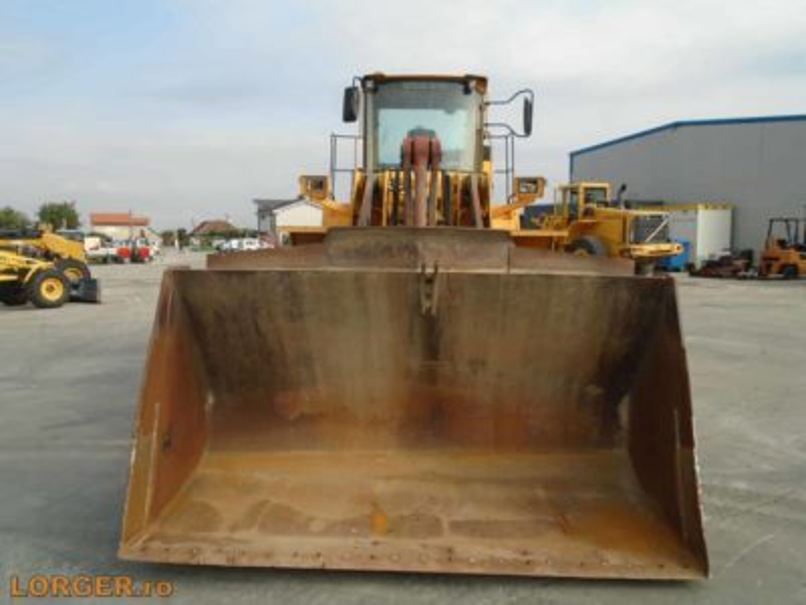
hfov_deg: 67.3
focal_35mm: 26
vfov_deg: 53.1
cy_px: 302
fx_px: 605
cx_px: 403
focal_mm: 4.6
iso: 100
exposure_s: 1/800
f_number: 3.2
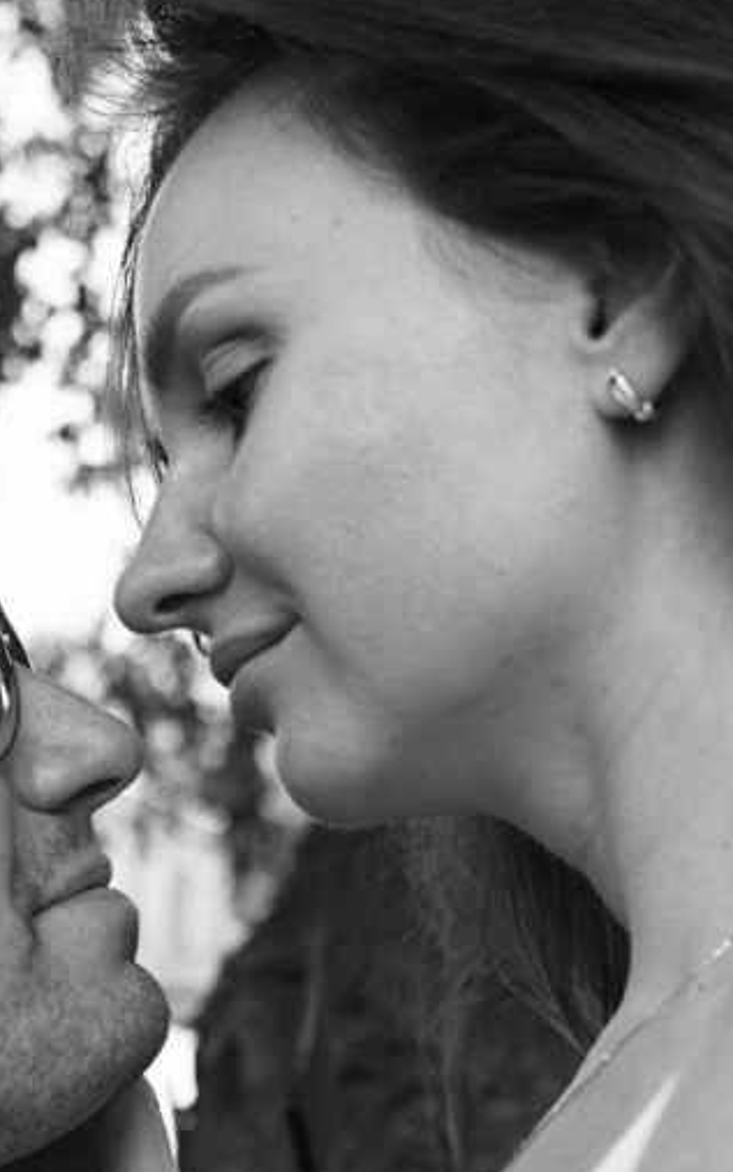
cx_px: 116
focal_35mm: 91
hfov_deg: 14.3
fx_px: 2908
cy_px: 1038
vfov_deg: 22.3
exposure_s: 1/100
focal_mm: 28
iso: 100
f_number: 3.5
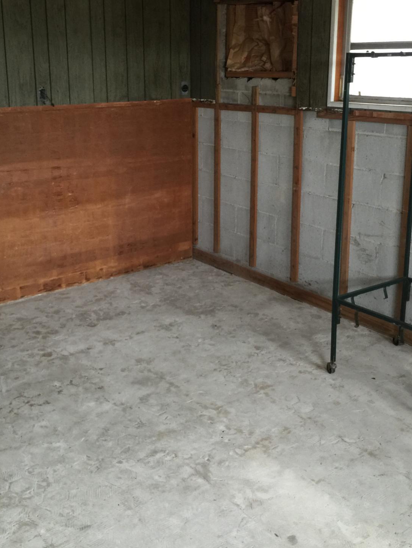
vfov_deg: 46.5
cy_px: 214
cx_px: 190
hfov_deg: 35.9
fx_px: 635
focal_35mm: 40
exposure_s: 1/15
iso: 64
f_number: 2.2
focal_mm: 4.15
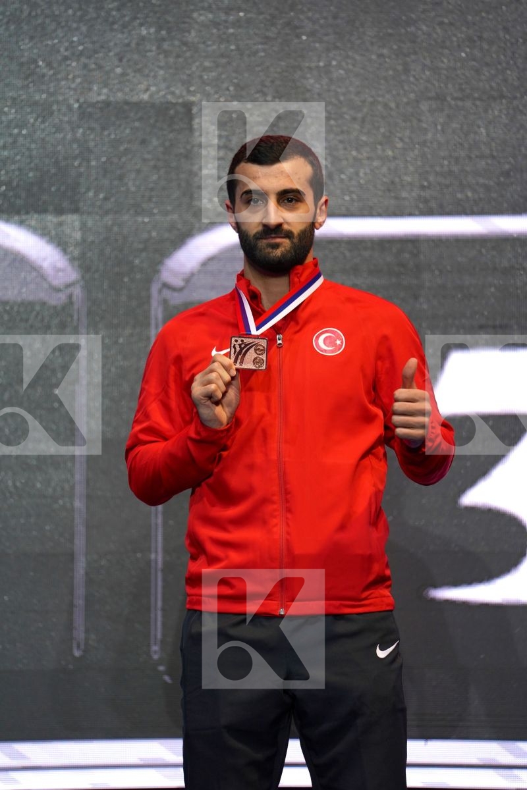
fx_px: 4391
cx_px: 264
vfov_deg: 10.3
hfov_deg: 6.9
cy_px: 395
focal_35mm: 200
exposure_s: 1/250
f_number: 2.8
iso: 640
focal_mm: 200
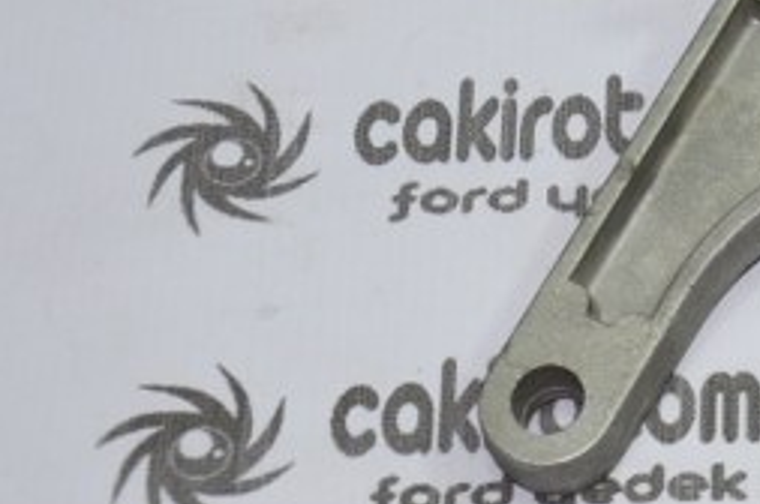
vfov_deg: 8.0
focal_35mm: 171
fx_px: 3605
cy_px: 54
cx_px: 1145
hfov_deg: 11.5
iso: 200
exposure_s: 1/50
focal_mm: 32
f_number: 5.6
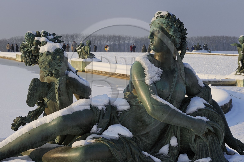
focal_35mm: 90
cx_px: 122
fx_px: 610
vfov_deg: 15.2
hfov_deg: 22.6
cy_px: 81
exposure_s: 1/160
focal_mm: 90
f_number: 13
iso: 200
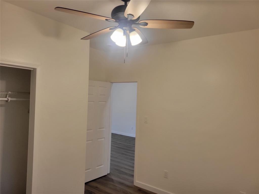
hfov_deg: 67.3
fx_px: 195
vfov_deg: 53.1
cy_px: 97
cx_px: 130
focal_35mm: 26
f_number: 1.8
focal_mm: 5.4
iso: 200
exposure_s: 1/120
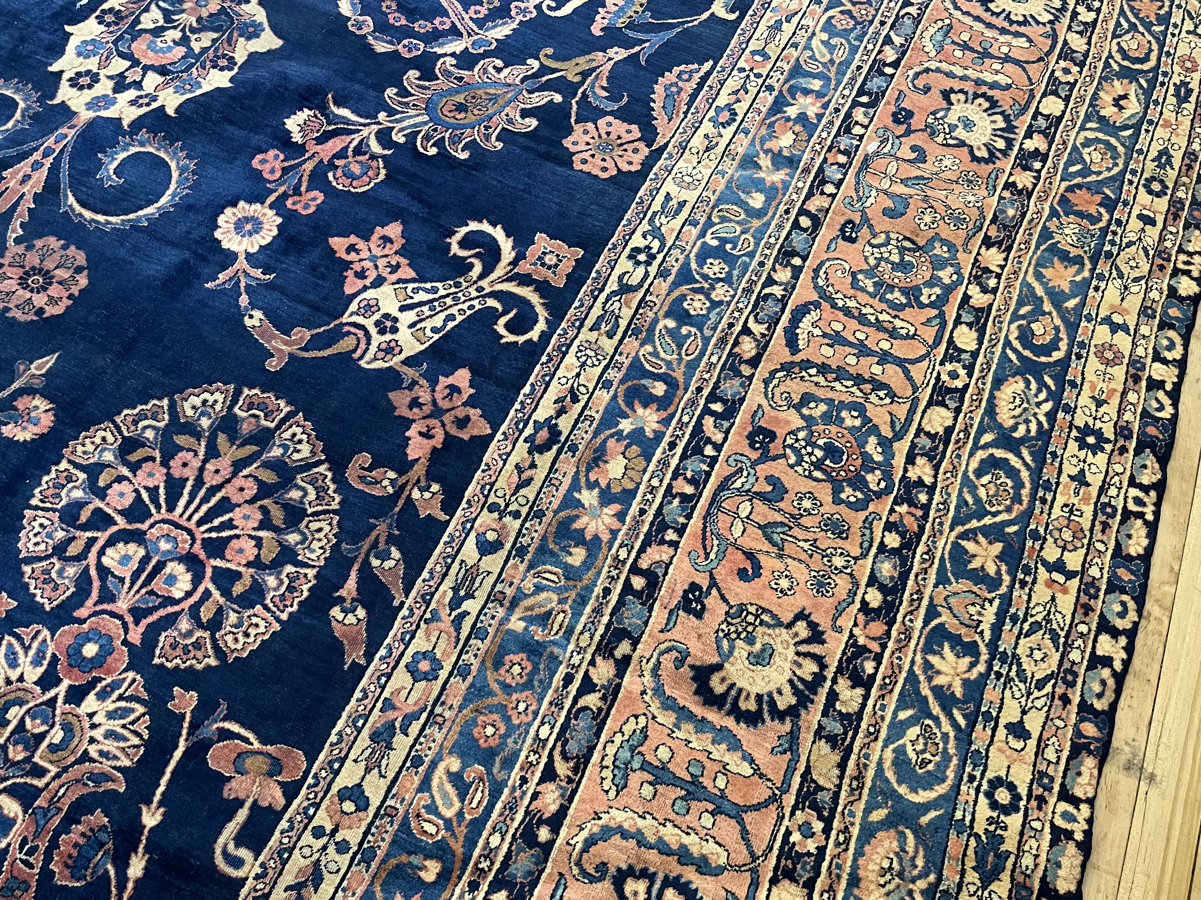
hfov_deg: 63.3
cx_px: 548
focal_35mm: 28
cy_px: 454
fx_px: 971
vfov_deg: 49.7
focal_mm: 5.1
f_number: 1.6
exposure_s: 1/60
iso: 400
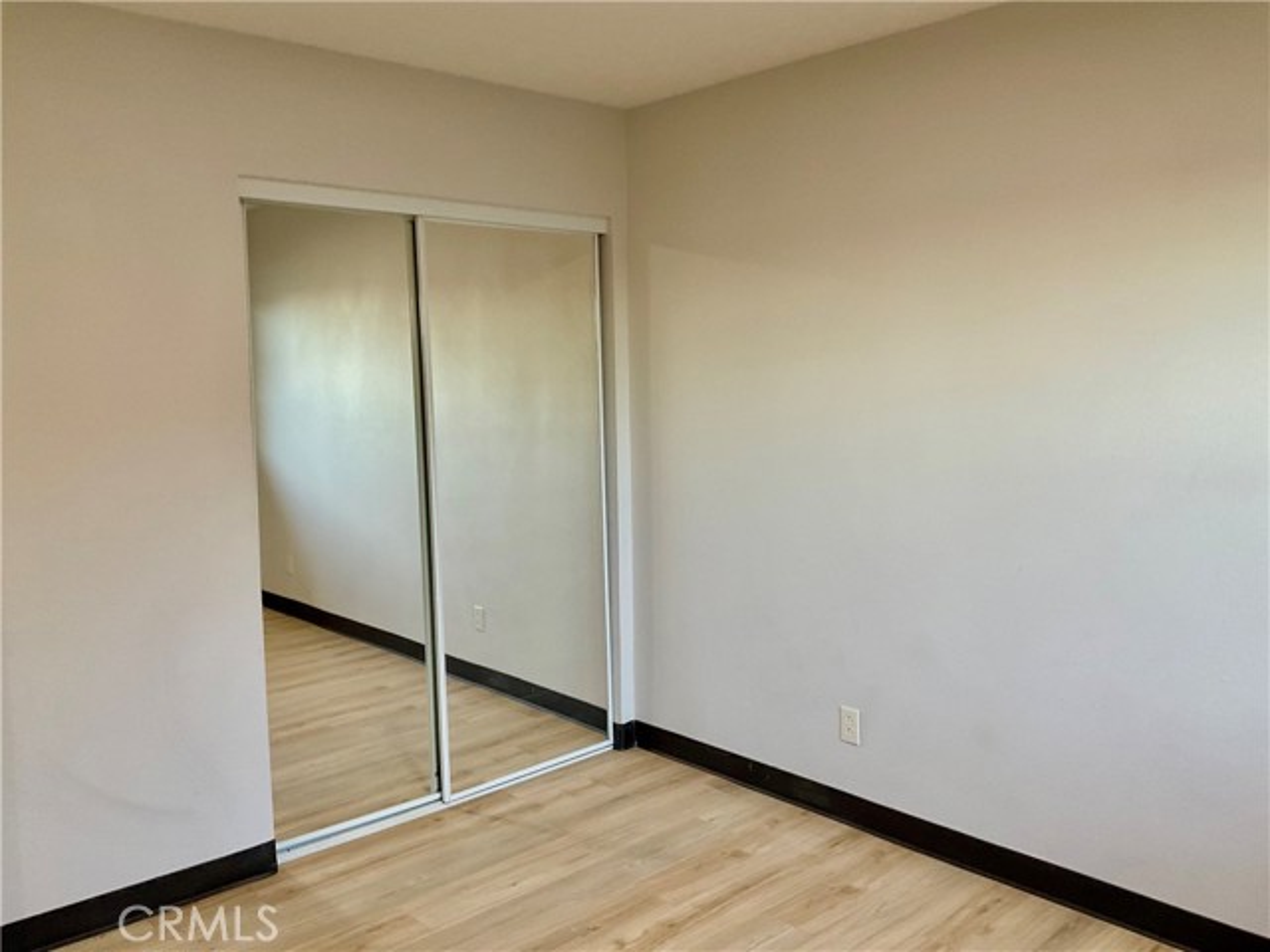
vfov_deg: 48.2
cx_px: 635
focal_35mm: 29
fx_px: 1064
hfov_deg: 61.7
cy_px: 476
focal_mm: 3
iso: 125
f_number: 1.8
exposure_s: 1/60
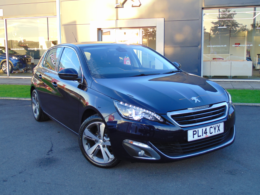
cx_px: 130
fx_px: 293
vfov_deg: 36.8
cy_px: 98
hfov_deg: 47.9
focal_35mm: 39
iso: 80
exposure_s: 1/50
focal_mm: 6.9
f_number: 3.3
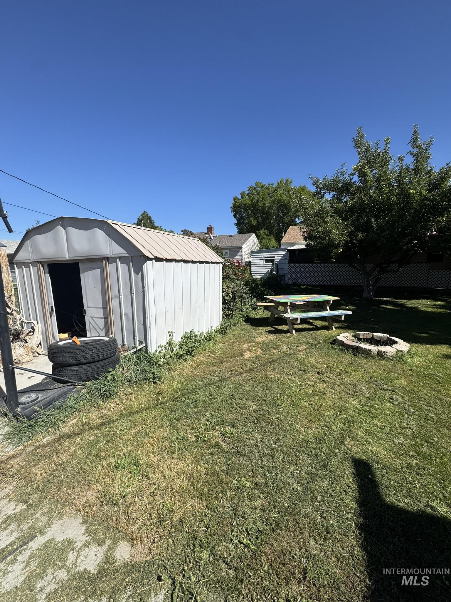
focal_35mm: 14
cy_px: 301
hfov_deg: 85.7
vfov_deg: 102.1
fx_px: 243
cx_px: 226
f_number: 2.2
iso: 50
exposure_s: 1/2494
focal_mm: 2.22
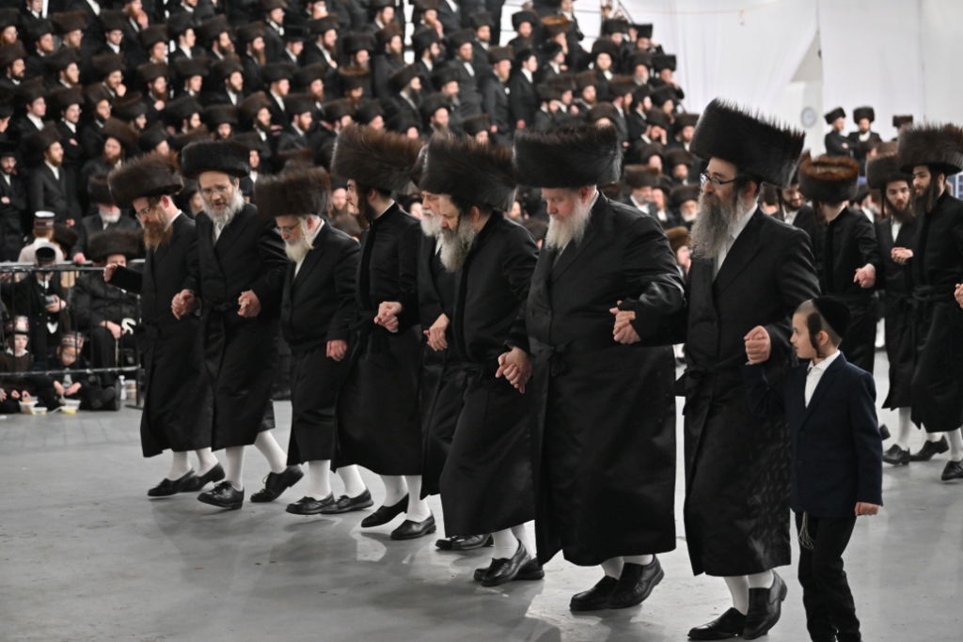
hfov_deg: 28.8
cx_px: 482
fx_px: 1873
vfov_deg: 19.5
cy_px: 321
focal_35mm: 70
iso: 2000
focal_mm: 70
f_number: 2.8
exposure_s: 1/400
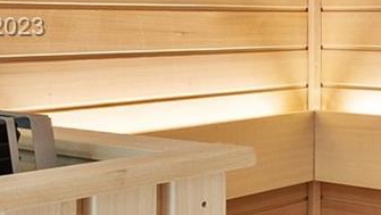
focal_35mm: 75
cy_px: 28
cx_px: 590
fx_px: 758
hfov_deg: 22.5
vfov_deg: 16.0
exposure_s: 1.3
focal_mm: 10
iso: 200
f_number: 8
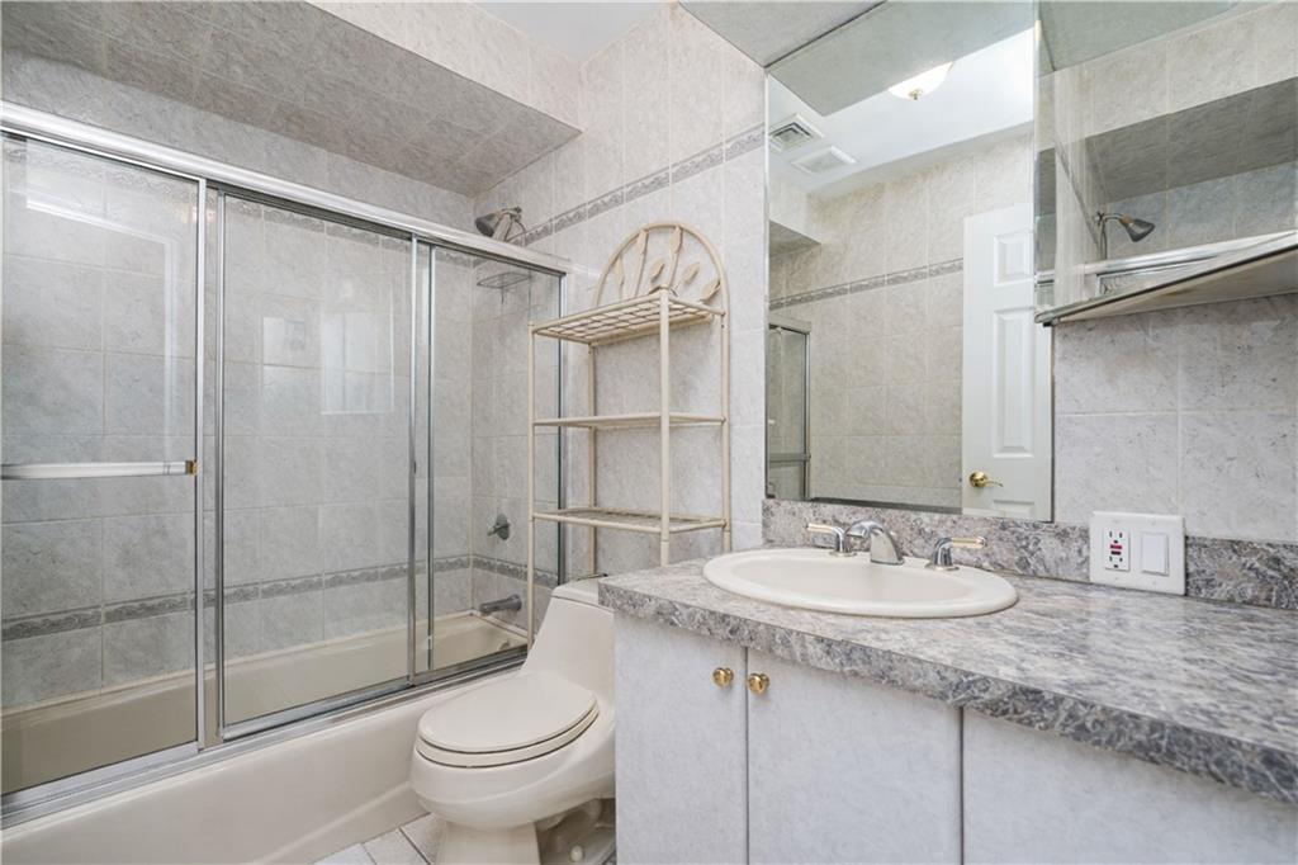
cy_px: 432
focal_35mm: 16
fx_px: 577
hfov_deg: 96.8
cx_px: 649
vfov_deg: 73.7
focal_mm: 16
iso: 50
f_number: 4
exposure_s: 1/13
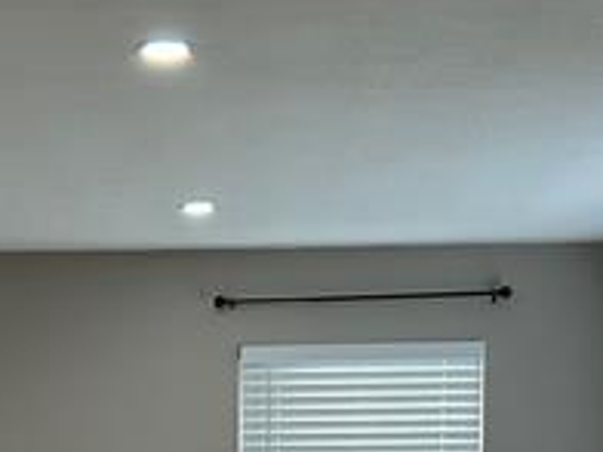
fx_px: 1846
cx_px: 148
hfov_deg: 18.4
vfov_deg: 13.4
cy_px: 618
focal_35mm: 106
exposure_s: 1/120
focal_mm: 5.7
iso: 125
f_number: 1.5
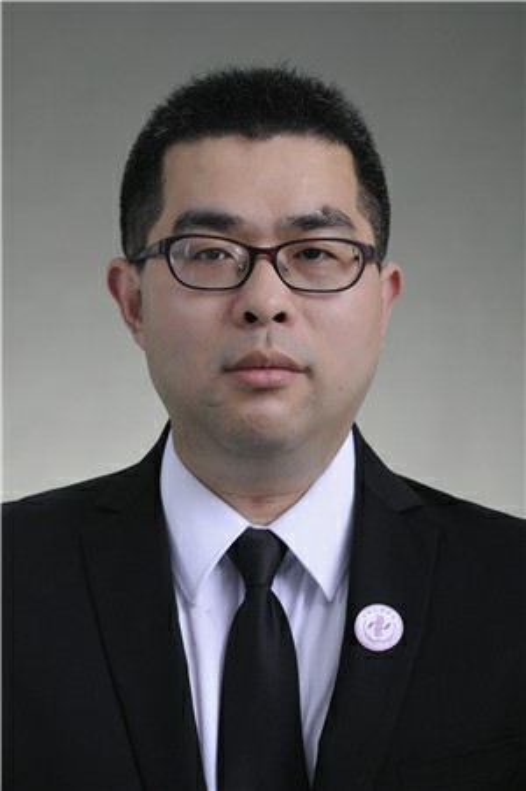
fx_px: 2798
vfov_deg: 16.1
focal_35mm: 128
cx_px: 263
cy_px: 396
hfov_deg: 10.7
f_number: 5.6
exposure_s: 1/125
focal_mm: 85
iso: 160
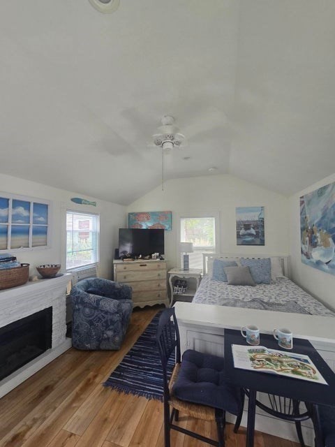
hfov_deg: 89.9
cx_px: 168
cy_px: 224
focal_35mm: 13
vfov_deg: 106.2
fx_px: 168
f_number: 2.2
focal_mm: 2.2
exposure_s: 1/60
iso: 125
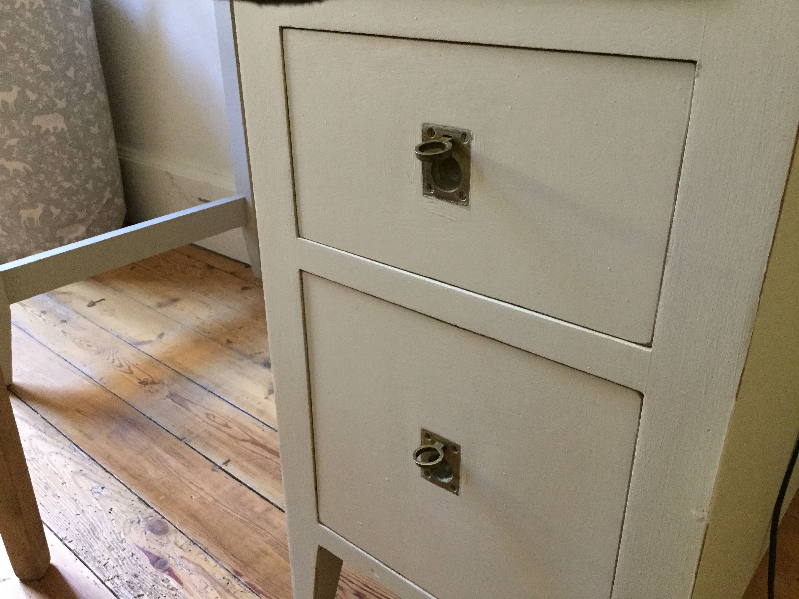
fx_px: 716
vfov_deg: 45.4
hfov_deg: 58.4
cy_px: 300
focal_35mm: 31
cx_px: 400
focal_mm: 3.3
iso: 200
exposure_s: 1/17
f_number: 2.4
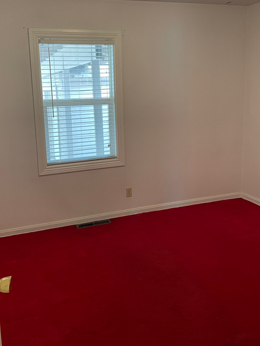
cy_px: 144
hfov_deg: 42.9
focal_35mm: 33
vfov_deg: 55.1
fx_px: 330
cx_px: 117
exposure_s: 1/60
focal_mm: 4.2
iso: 200
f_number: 1.6
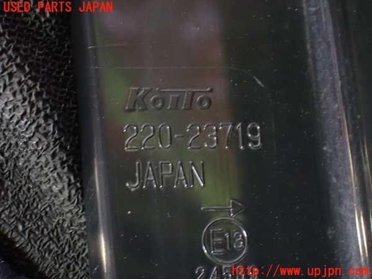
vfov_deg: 14.8
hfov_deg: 19.6
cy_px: 140
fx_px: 1075
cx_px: 186
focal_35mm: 100
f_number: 4.9
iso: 1600
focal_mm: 18
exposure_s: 1/8
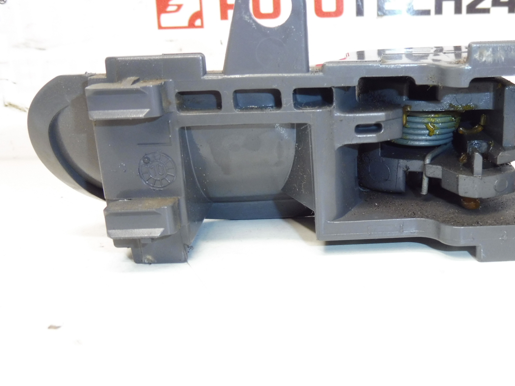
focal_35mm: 42
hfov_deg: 44.0
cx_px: 351
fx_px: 625
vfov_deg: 34.3
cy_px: 208
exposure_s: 1/60
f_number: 3.5
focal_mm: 5.4
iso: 200
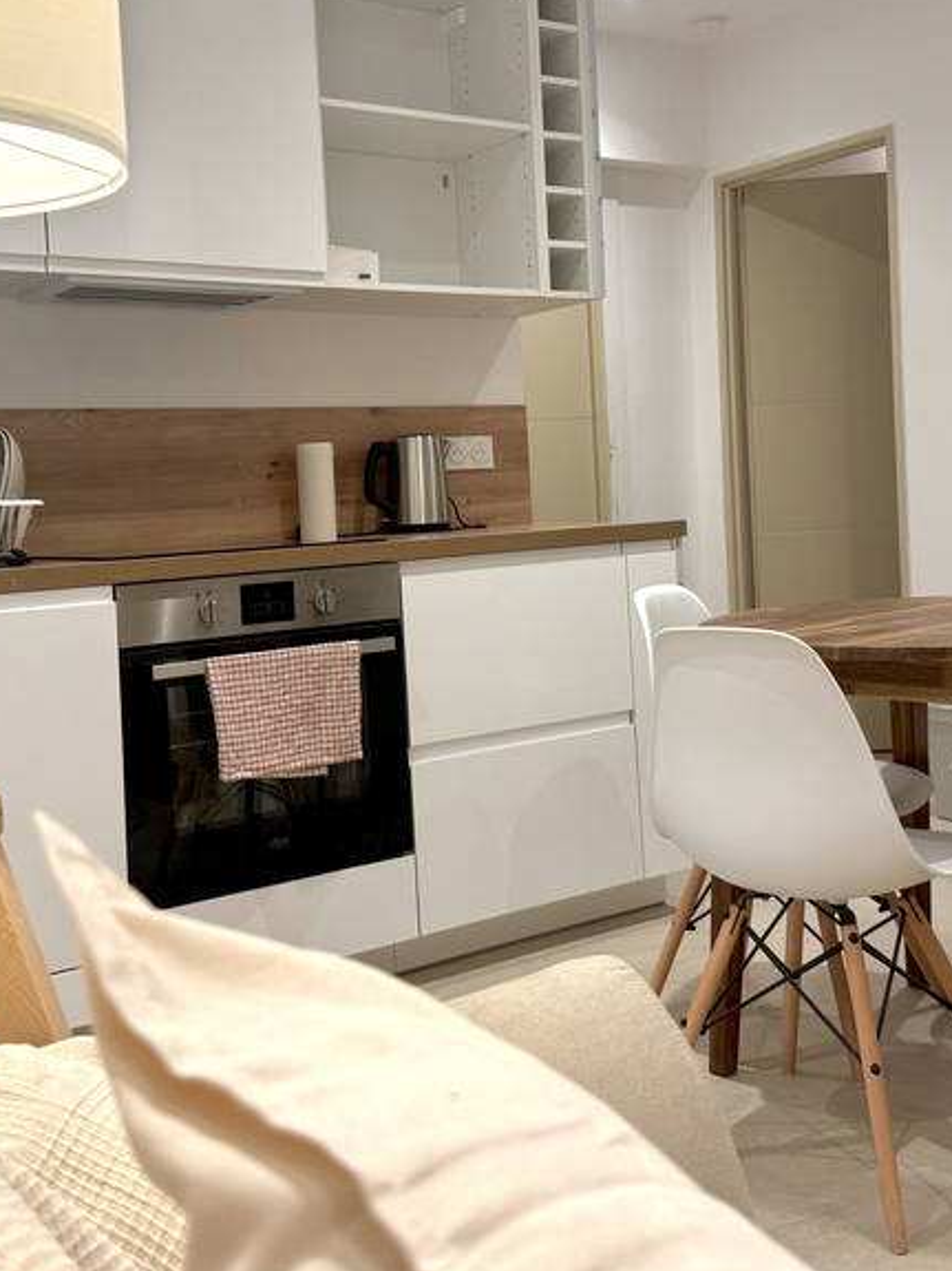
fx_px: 1211
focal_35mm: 33
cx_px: 634
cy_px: 640
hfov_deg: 42.4
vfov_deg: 55.4
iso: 125
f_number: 1.78
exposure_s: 1/100
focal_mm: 6.76
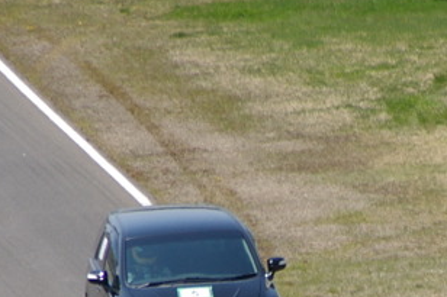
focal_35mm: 1248
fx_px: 15487
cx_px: 308
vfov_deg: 1.1
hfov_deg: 1.7
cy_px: 335
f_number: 8
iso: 200
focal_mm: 250
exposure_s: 1/500
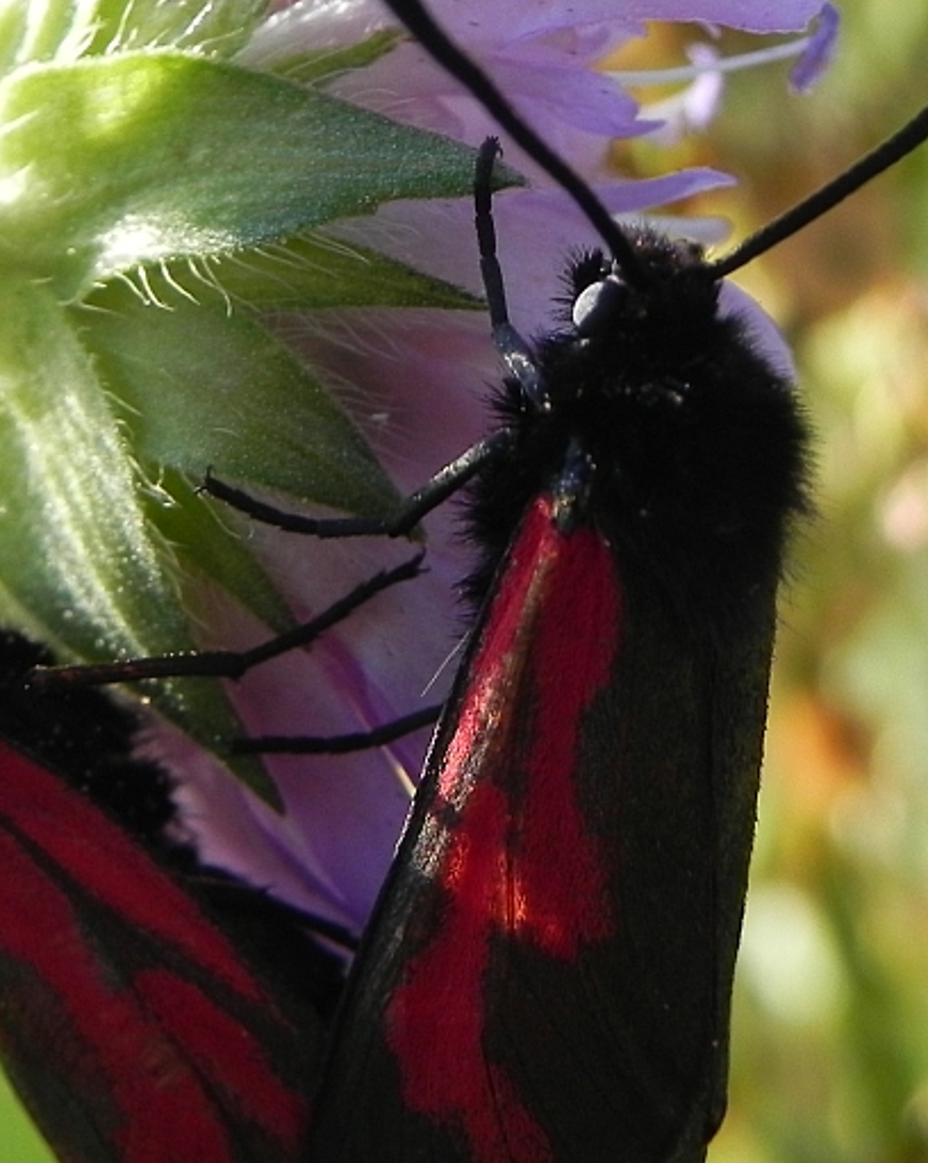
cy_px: 594
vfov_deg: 10.4
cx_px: 207
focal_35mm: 186
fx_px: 6393
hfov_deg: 8.3
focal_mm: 16.9
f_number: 4
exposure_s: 1/606
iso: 160
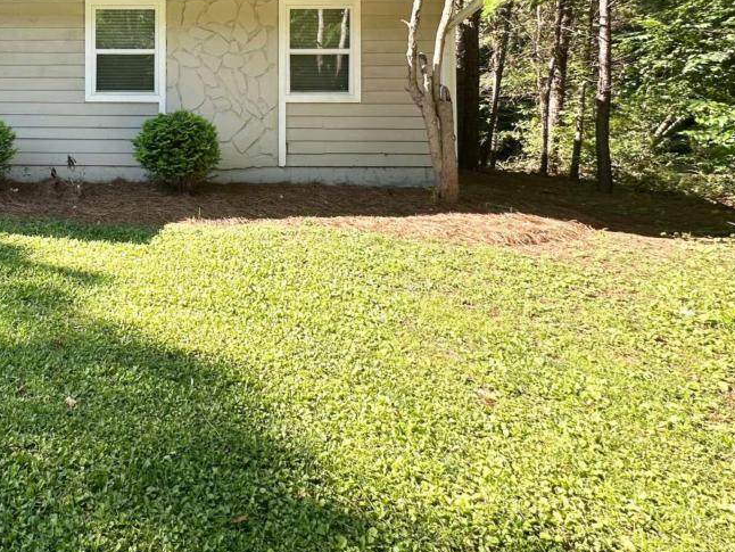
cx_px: 58
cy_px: 97
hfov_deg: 56.8
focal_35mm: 26
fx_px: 552
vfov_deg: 49.4
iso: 40
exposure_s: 1/277
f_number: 2.2
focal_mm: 2.22
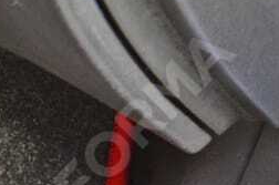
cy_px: 480
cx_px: -334
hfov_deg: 10.1
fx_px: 1416
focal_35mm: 183
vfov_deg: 7.0
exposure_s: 1/15
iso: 500
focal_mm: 22
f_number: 8
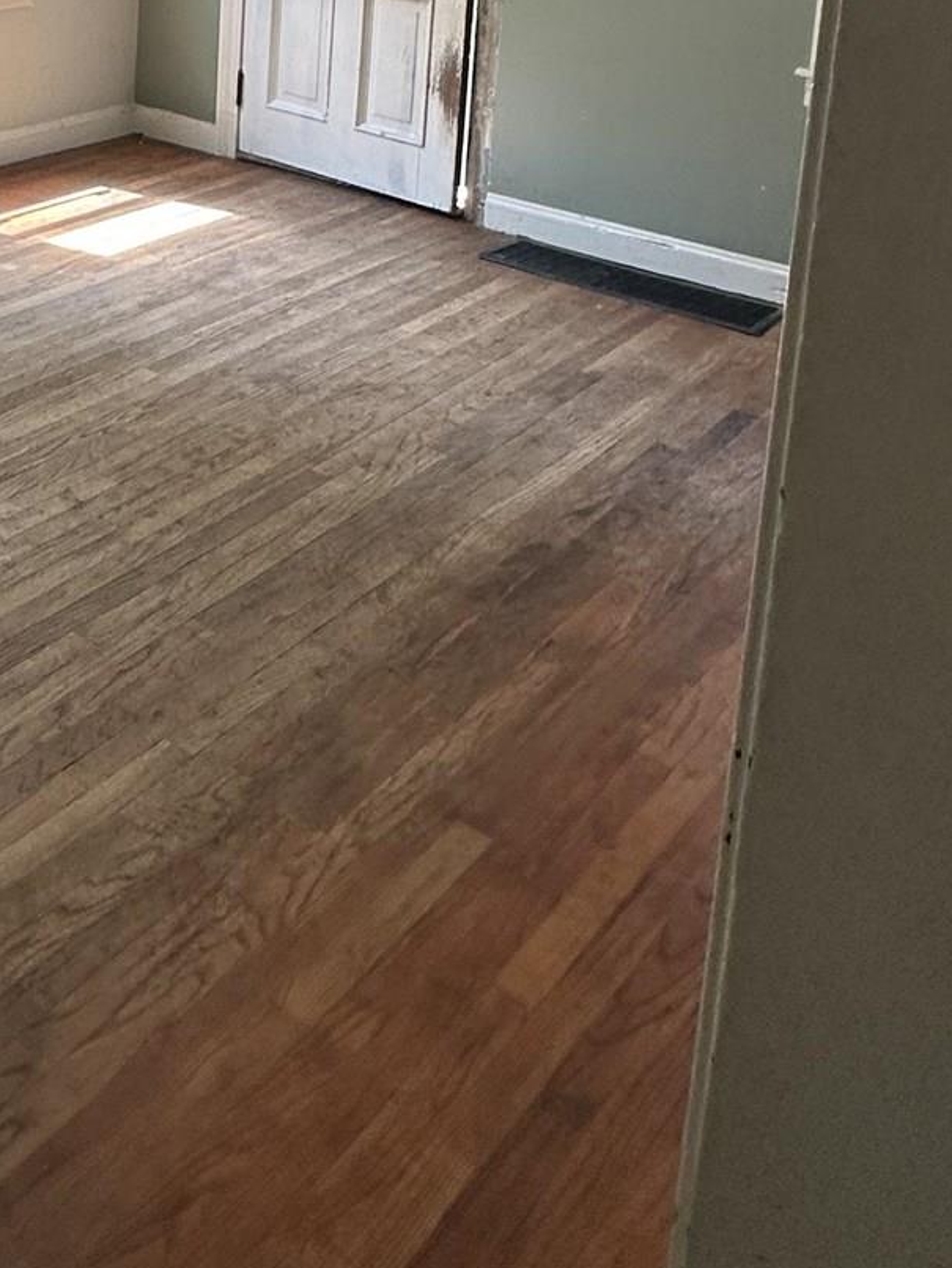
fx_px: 1466
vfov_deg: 40.8
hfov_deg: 32.4
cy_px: -5
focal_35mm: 40
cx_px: -52
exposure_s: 1/99
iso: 160
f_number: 2.2
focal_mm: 2.22
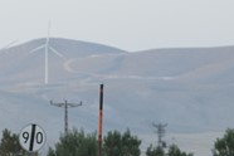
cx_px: -88
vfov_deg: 2.3
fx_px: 3887
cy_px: 68
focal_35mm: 598
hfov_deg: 3.4
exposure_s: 1/250
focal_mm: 185
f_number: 5.6
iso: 1250
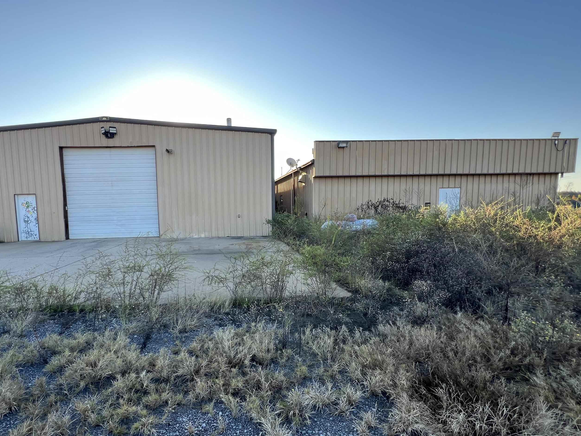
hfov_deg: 93.7
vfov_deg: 78.0
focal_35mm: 16
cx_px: 245
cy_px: 231
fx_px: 269
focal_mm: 1.57
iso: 32
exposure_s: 1/233
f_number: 1.8
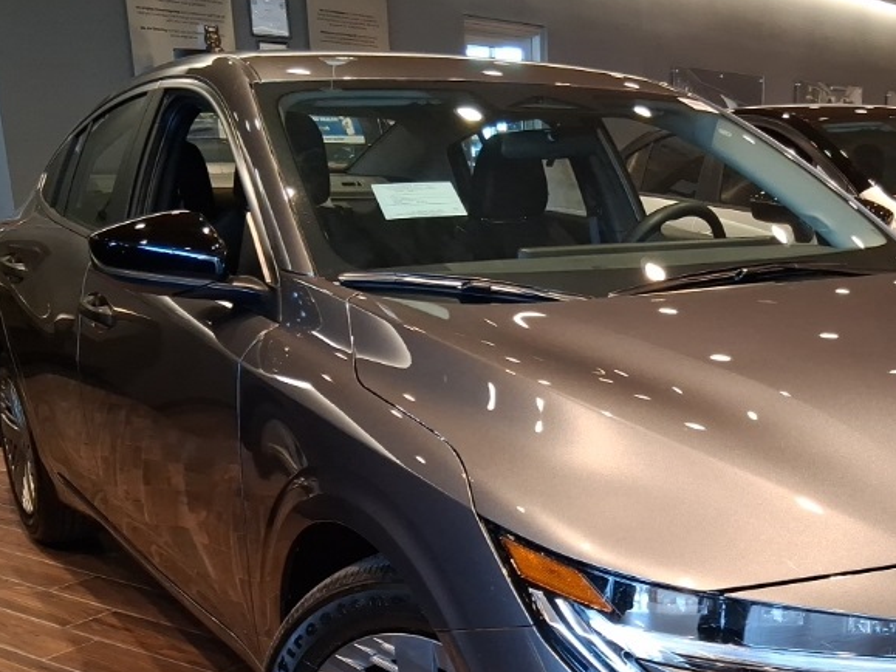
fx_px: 1190
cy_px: 565
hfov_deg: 40.2
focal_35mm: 46
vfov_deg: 30.5
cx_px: 664
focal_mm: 3.98
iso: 242
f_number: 1.8
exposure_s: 1/60
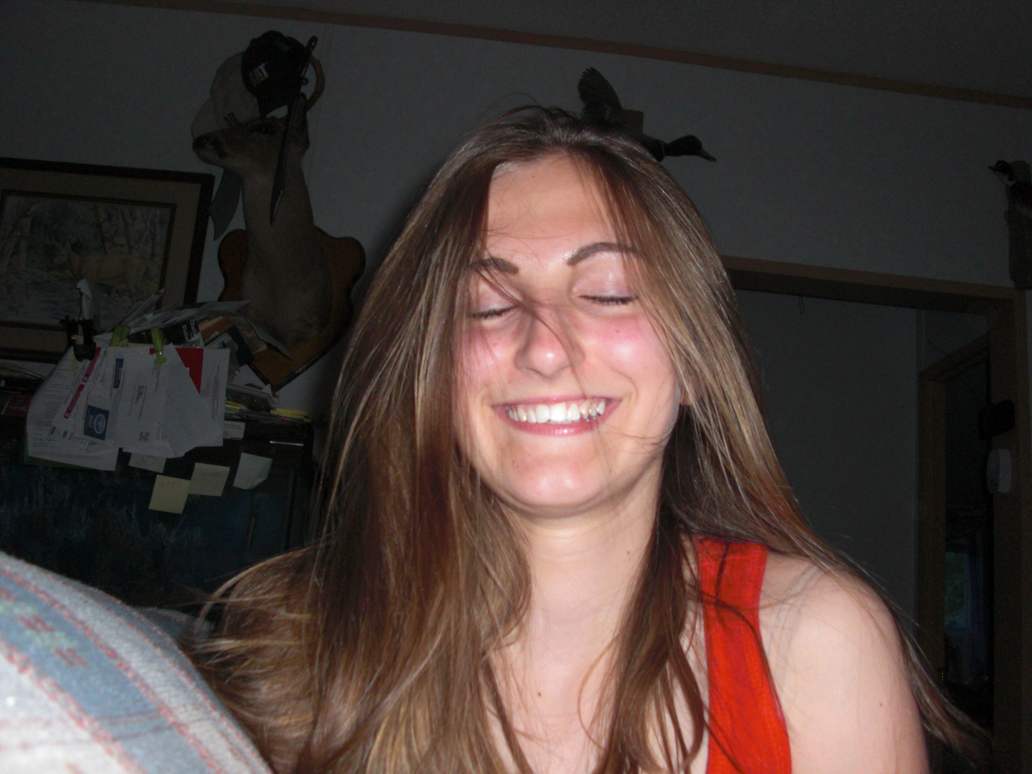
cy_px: 387
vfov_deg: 39.7
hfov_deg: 51.4
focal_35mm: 36
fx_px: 1073
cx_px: 516
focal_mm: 6.3
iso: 200
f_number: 2.8
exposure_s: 1/60
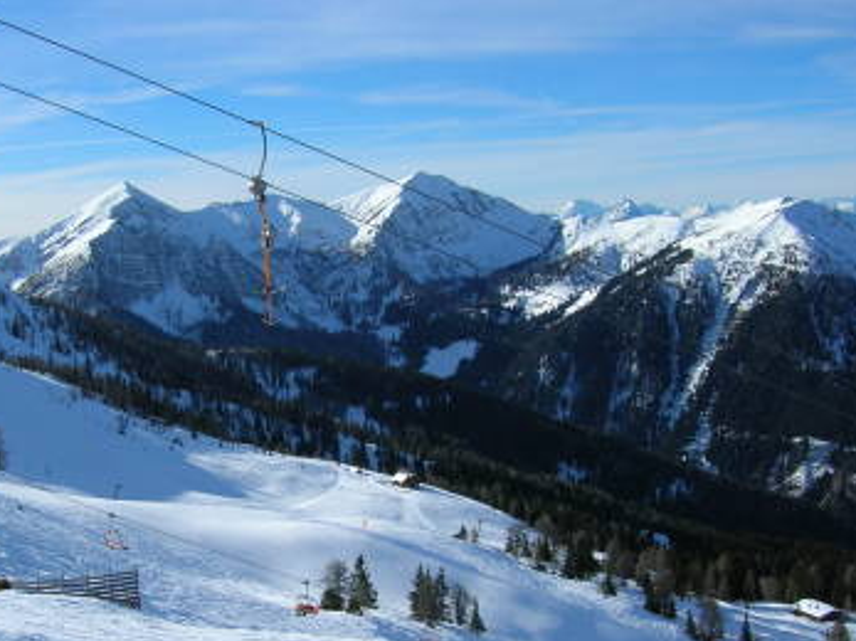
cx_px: 321
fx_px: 1162
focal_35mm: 47
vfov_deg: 30.6
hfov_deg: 40.2
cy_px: 440
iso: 50
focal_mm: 5.7
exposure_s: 1/592
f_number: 4.9
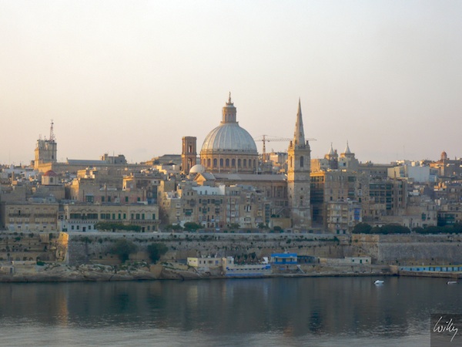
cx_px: 231
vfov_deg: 14.8
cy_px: 174
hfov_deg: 19.6
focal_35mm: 100
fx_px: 1335
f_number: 5.6
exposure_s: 1/80
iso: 100
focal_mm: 16.4
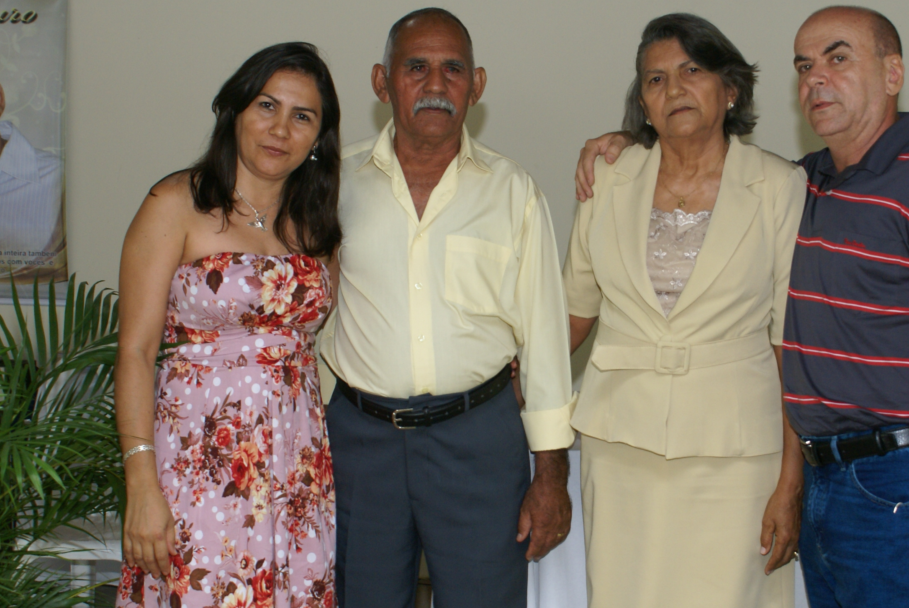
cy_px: 319
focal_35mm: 60
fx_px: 1516
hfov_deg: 33.2
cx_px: 568
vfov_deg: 22.7
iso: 400
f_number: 5
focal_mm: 30
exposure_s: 1/60
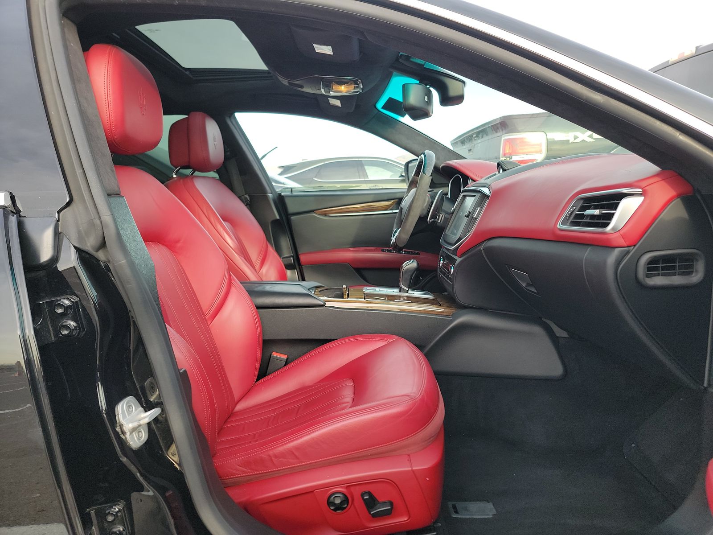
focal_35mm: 24
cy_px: 268
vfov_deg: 56.8
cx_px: 356
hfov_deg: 71.6
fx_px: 494
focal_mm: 6.7
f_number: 1.8
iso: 69
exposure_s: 1/119
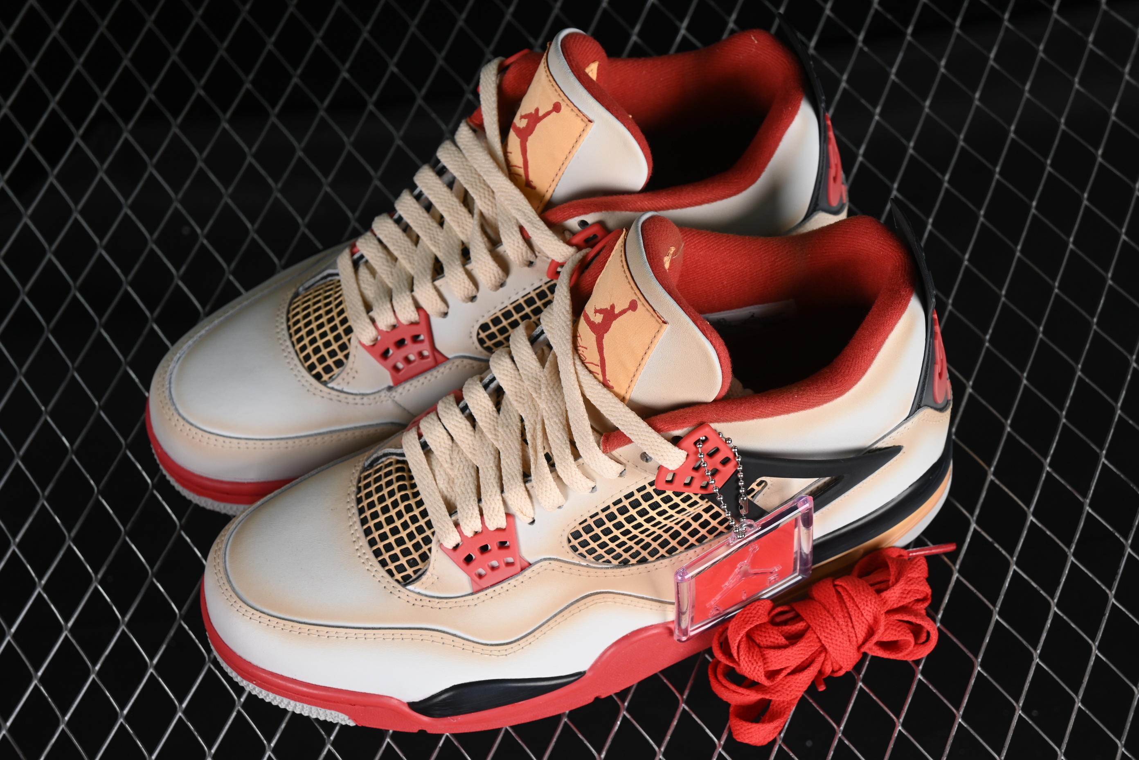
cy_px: 380
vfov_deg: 18.2
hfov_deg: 27.0
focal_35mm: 75
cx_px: 570
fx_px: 2373
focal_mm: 50
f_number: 7.1
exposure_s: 1/80
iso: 160
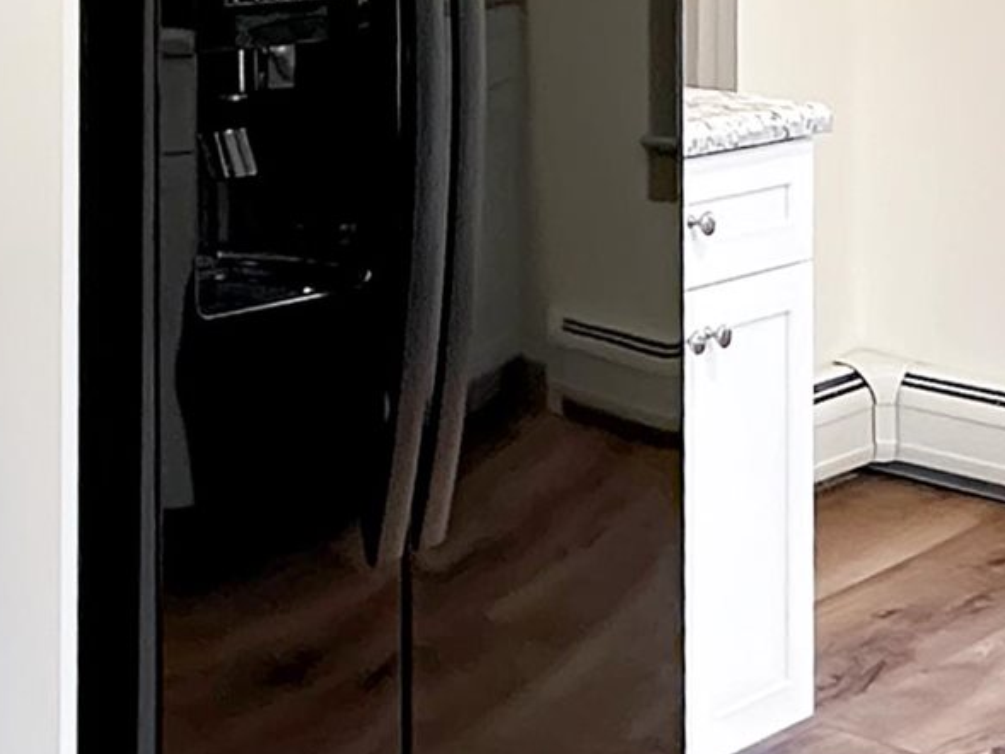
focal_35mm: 73
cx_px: -379
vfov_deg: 19.5
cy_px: -19
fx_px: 2120
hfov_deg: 23.0
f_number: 2.2
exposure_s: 1/60
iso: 250
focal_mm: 2.22
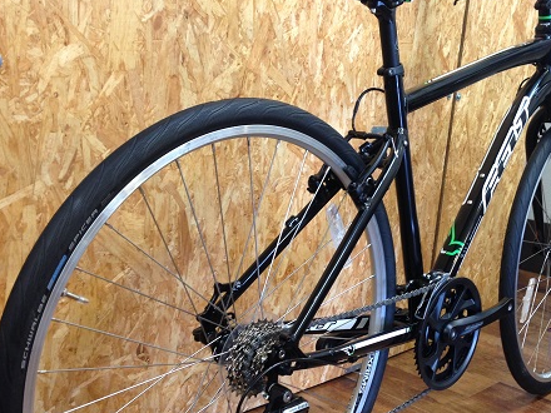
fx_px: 764
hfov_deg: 39.4
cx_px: 341
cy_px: 225
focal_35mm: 48
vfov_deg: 30.2
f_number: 2.4
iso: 100
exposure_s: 1/20
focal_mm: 4.12
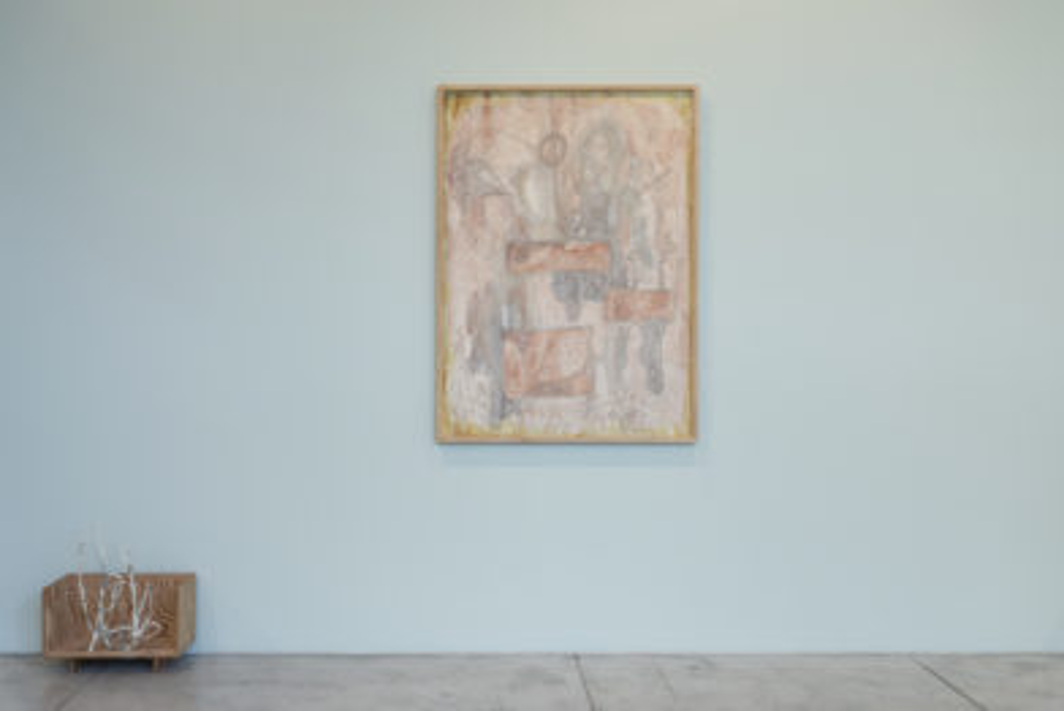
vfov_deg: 37.9
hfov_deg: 54.4
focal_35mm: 35
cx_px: 532
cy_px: 356
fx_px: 1035
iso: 100
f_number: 11
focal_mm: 35
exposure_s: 1/5
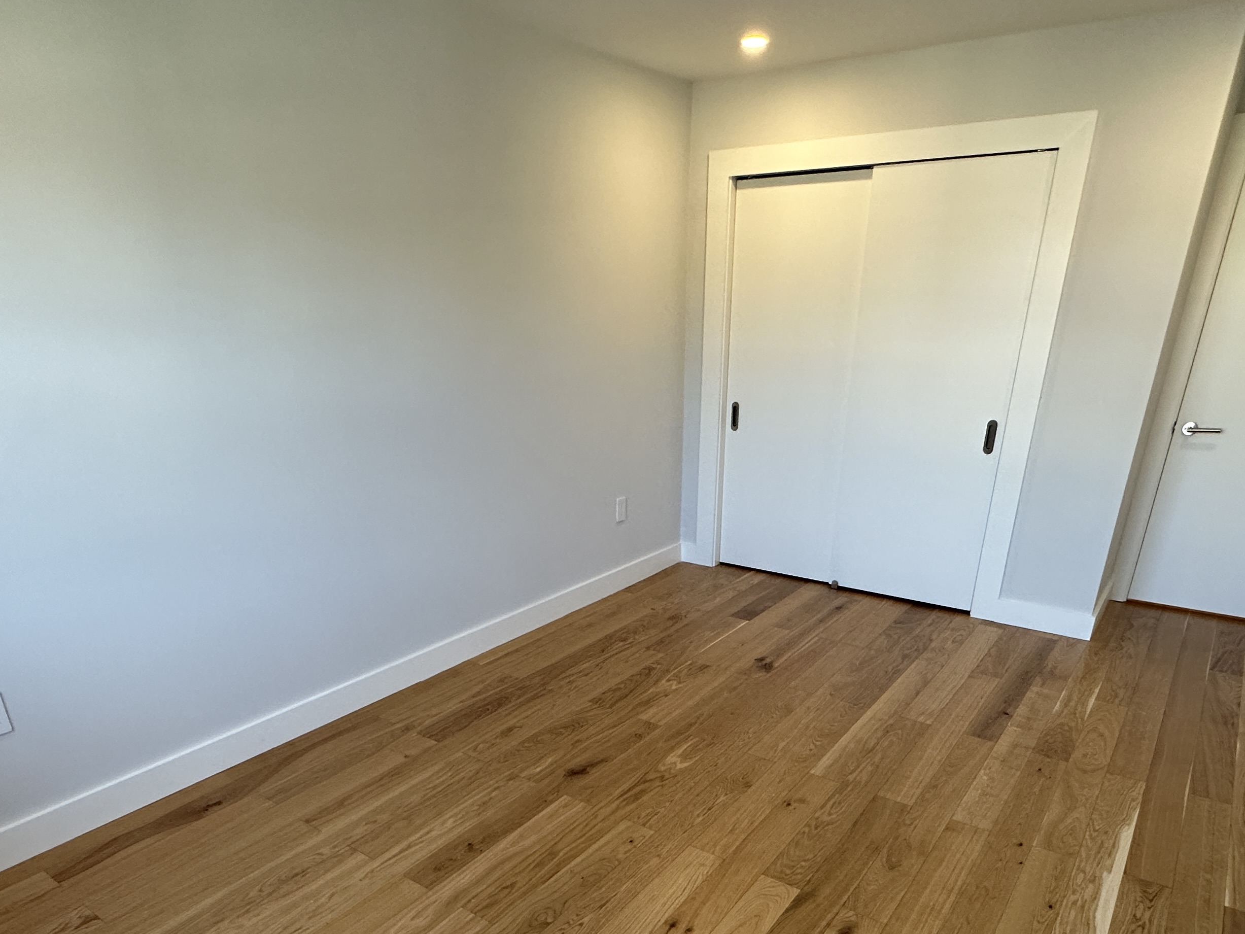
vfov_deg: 56.1
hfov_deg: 73.9
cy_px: 698
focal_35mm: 23
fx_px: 827
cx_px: 629
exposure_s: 1/120
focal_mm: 2.22
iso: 200
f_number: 2.2
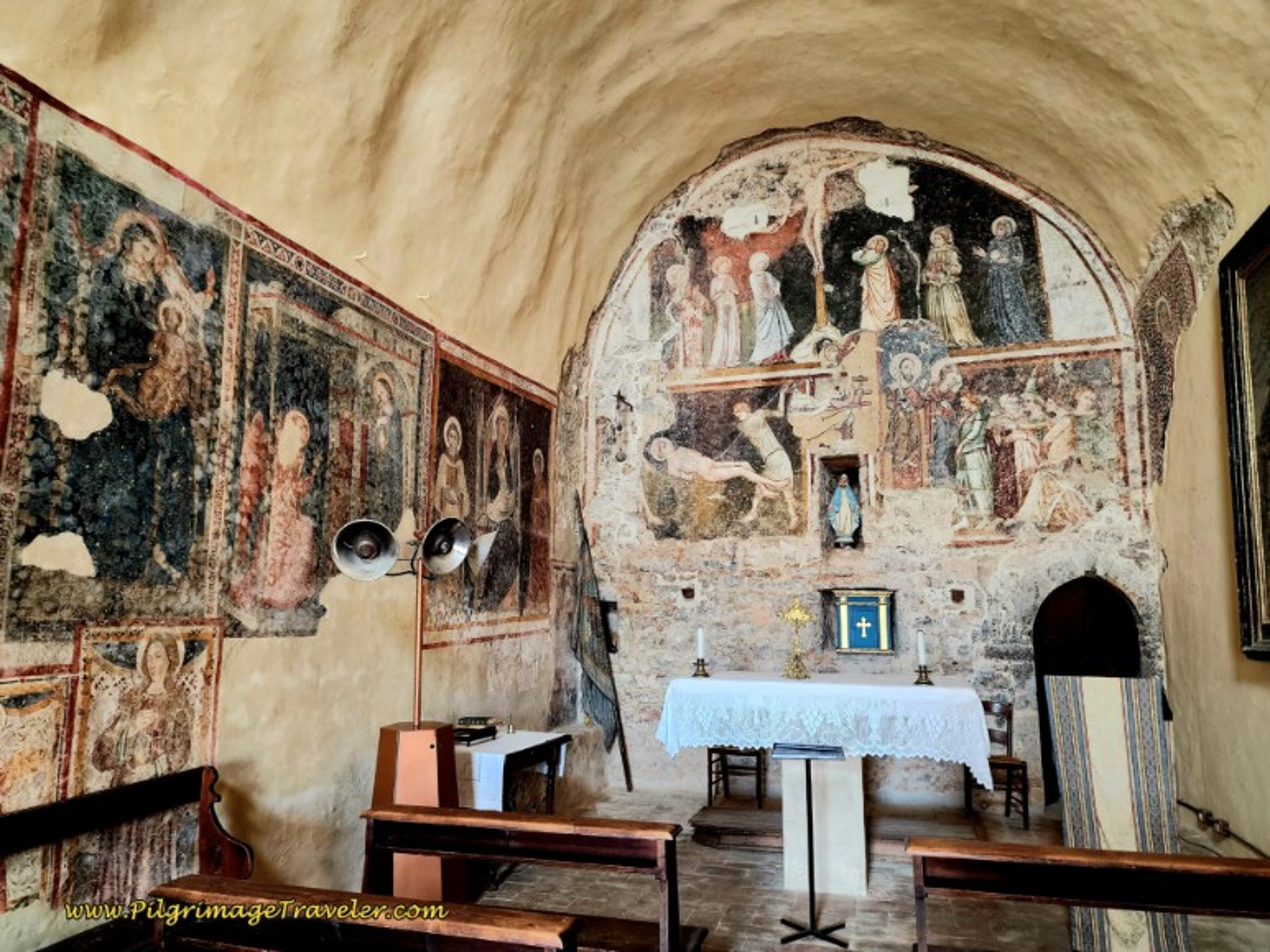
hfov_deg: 73.9
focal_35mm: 23
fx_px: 844
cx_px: 635
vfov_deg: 58.9
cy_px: 476
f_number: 1.8
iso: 500
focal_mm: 6.4
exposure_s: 1/40
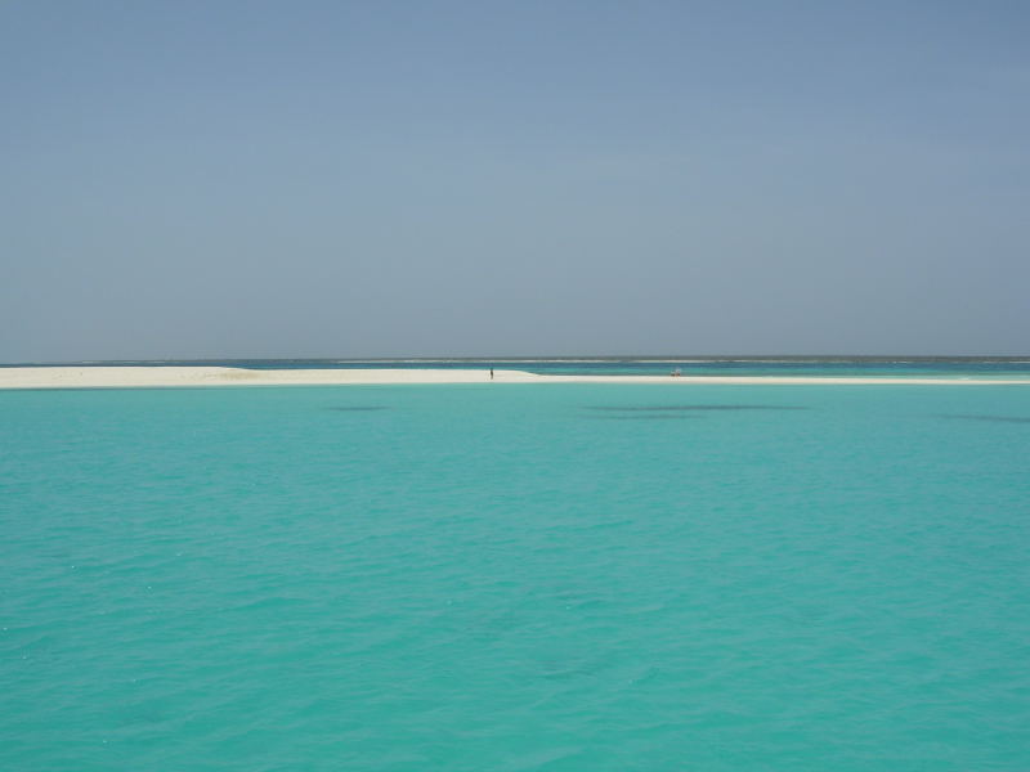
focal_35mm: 38
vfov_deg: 37.7
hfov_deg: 49.0
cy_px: 386
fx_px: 1131
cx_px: 515
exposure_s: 1/995
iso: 50
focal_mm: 6.3
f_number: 4.9
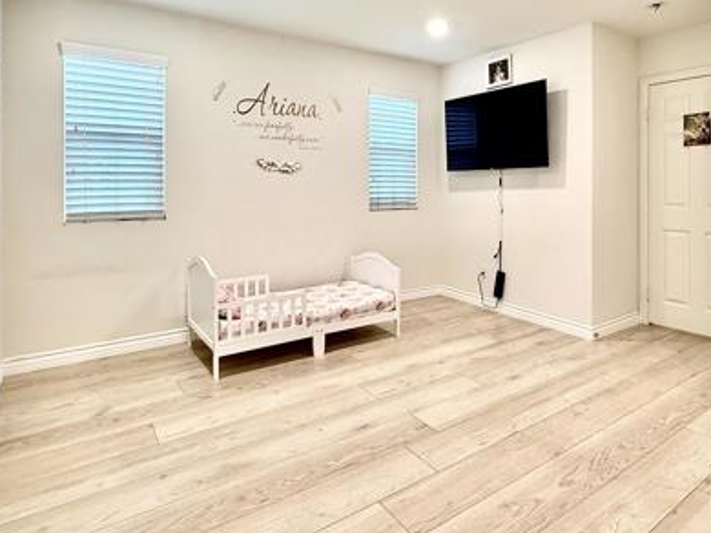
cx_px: 430
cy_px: 183
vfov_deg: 57.7
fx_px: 472
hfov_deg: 73.1
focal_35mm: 23
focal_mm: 2.22
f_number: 2.2
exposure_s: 1/60
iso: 320
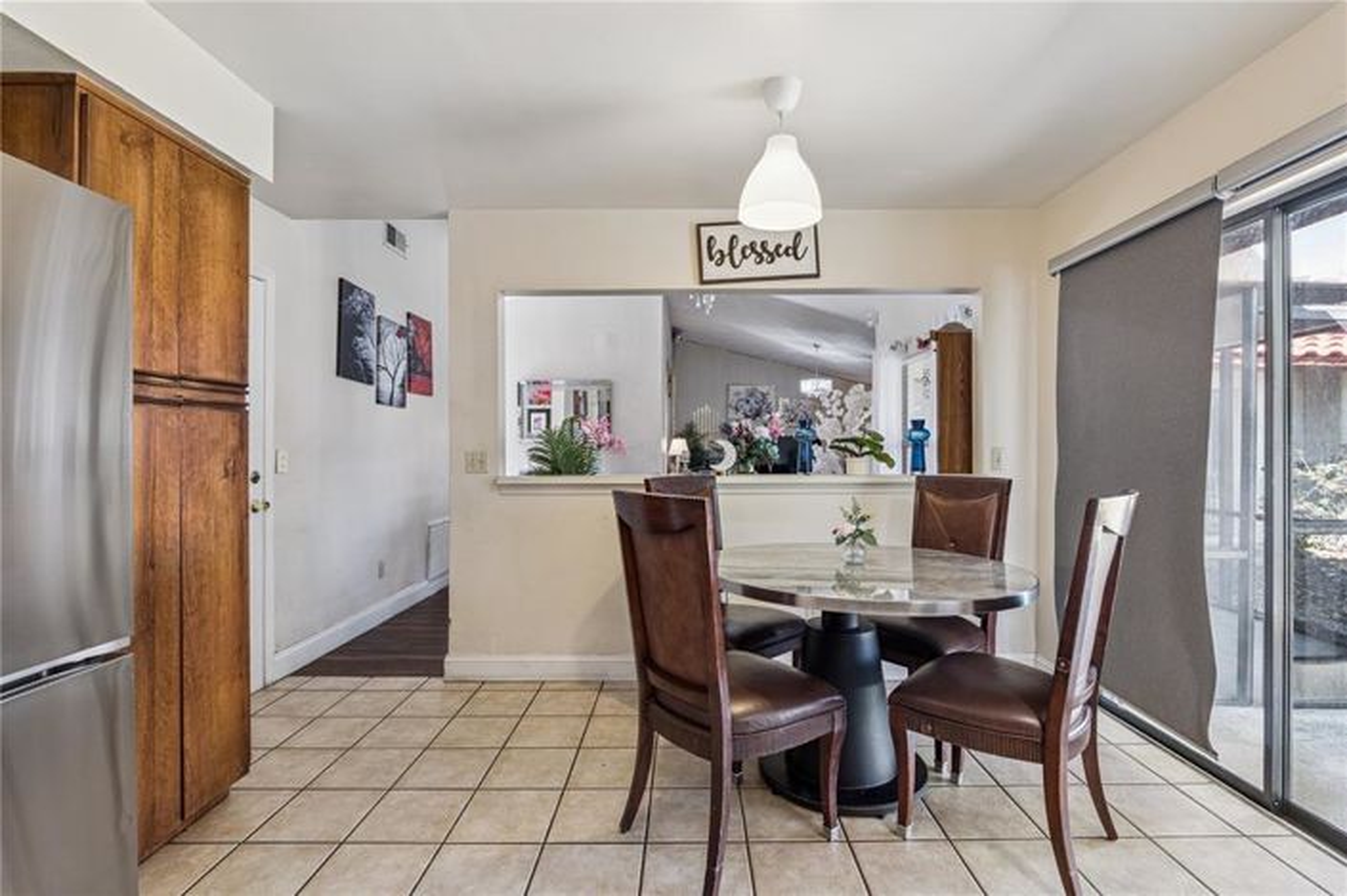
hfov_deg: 96.8
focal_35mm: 16
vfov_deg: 73.7
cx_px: 674
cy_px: 448
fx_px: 598
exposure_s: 1/13
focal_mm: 16
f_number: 10
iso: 800
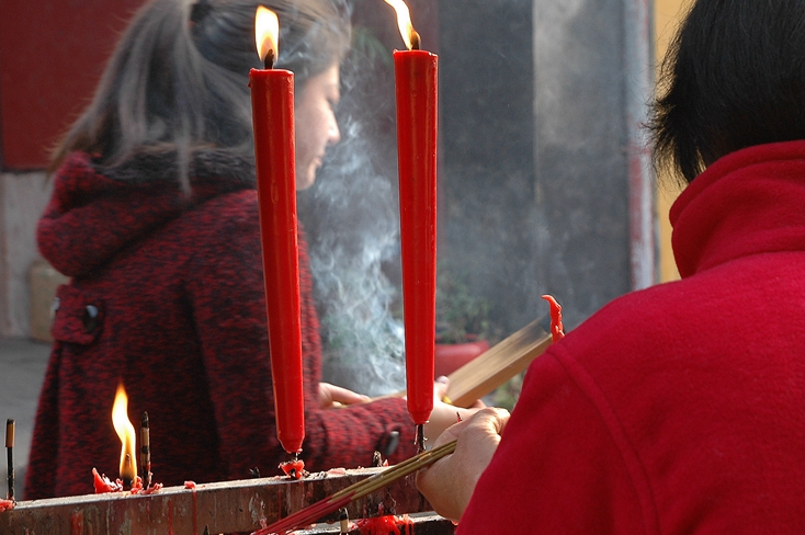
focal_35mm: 67
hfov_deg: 29.8
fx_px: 1497
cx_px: 554
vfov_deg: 20.3
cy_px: 234
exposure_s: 1/60
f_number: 5.6
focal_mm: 32
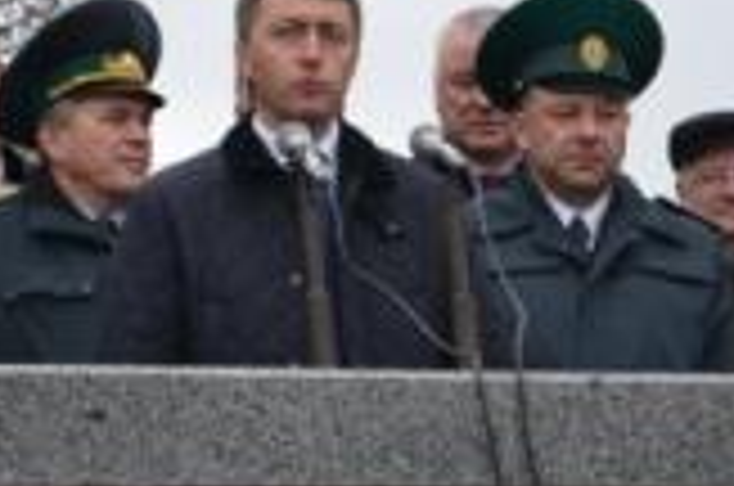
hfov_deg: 9.1
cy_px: 101
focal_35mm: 227
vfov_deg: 6.0
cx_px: 342
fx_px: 4627
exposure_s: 1/125
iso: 125
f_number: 5.6
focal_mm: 55
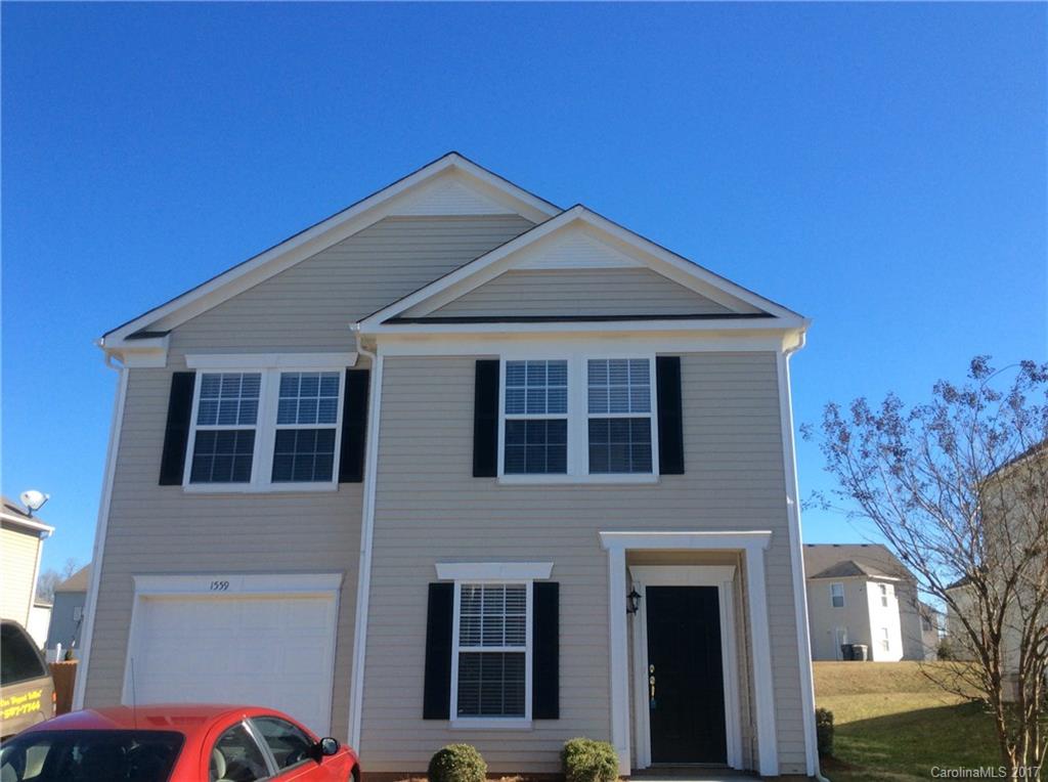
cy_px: 391
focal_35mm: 32
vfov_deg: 44.0
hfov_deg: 56.9
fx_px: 967
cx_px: 524
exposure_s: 1/743
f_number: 2.4
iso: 32
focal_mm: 3.3
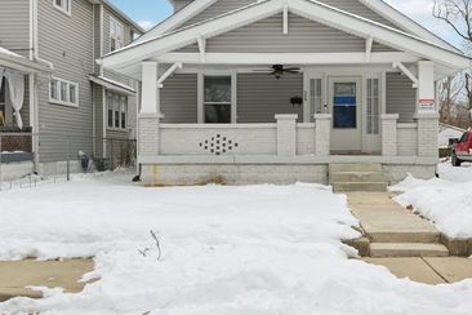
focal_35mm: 41
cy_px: 140
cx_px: 281
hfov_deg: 47.2
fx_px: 538
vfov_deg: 32.6
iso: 100
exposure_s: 1/250
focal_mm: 30
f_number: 8
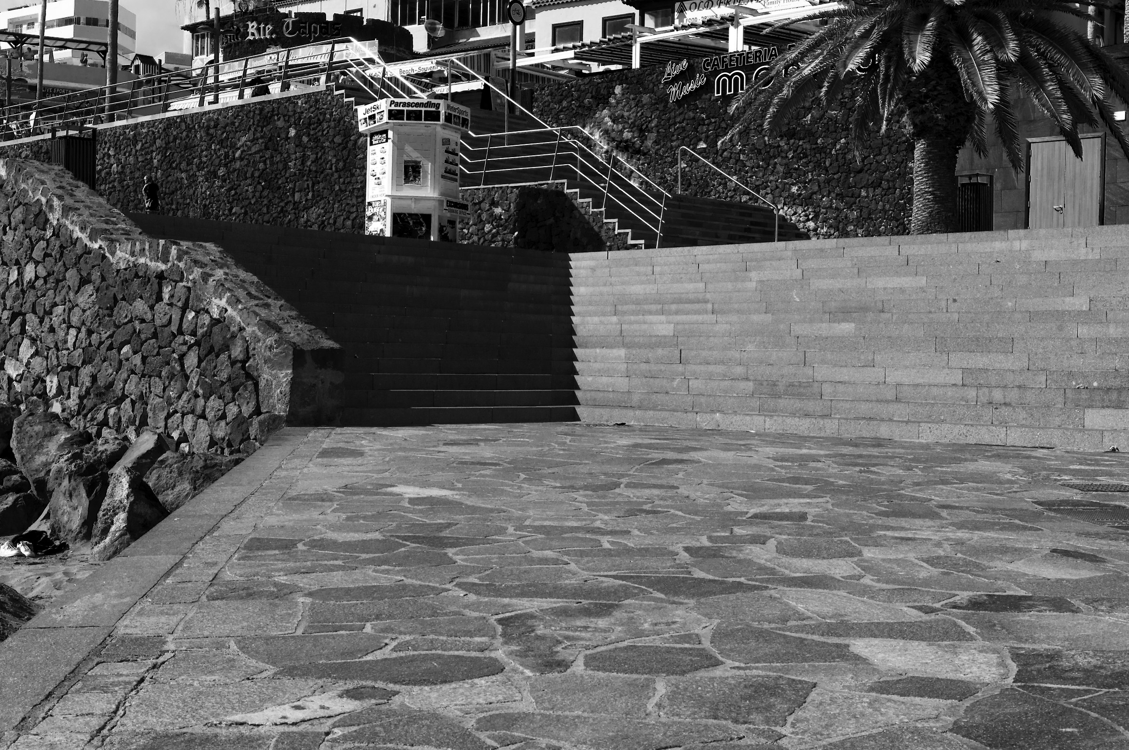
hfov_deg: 41.2
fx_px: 1503
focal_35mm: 48
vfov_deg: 28.0
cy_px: 375
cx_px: 564
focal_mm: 32
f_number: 13
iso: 200
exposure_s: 1/250
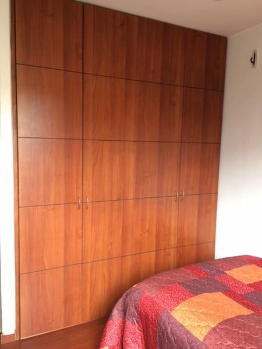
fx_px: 293
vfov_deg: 61.7
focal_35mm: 29
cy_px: 174
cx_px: 131
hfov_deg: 48.2
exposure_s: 1/30
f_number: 2.2
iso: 64
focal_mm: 4.15
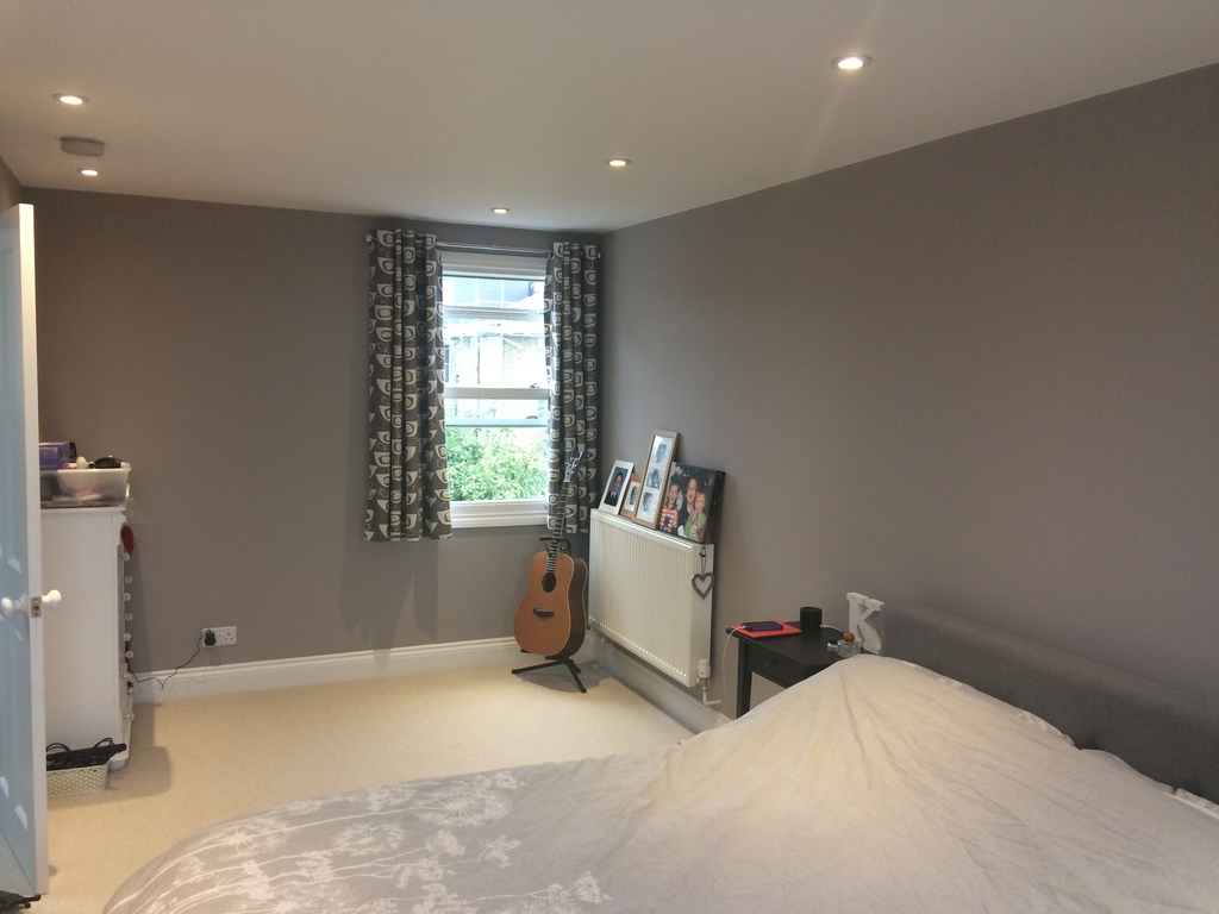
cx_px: 610
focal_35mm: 29
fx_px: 1021
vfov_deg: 48.2
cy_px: 457
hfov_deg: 61.7
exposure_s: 1/33
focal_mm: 4.15
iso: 125
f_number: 2.2
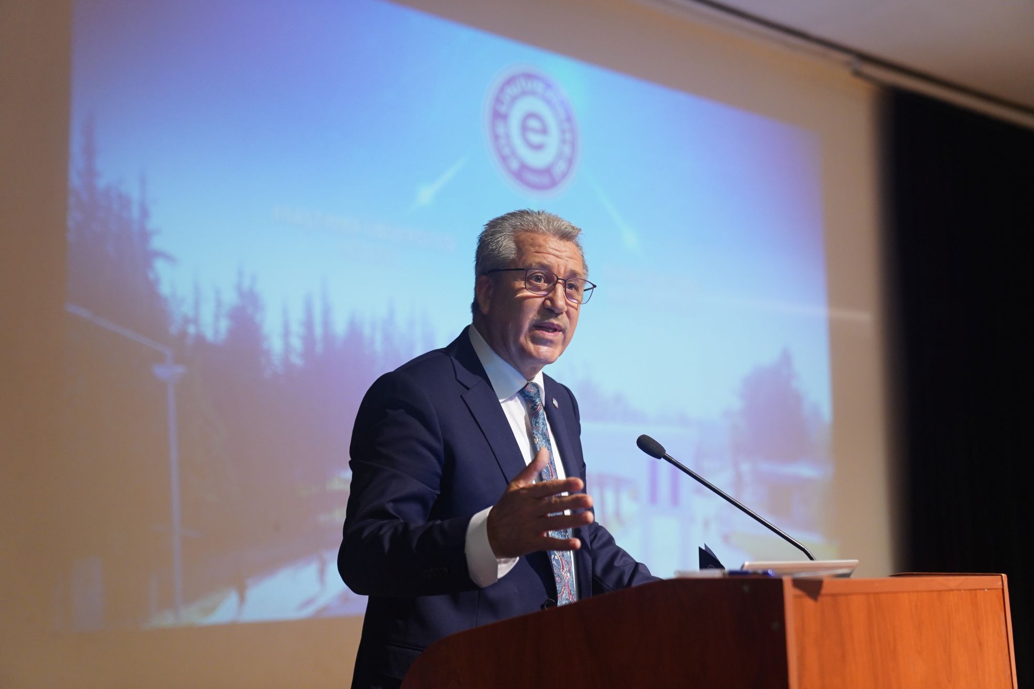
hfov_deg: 36.9
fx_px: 1551
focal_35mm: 54
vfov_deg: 25.1
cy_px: 344
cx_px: 517
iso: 3200
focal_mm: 54
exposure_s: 1/125
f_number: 2.8
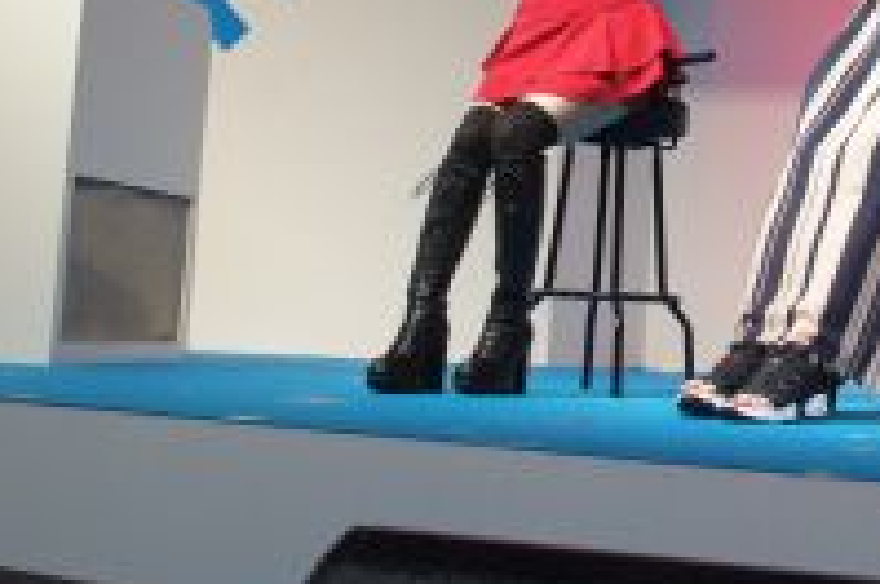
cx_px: 805
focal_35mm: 85
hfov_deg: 23.3
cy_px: -38
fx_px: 2074
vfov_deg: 15.6
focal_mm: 22
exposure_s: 1/60
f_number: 8
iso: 1600
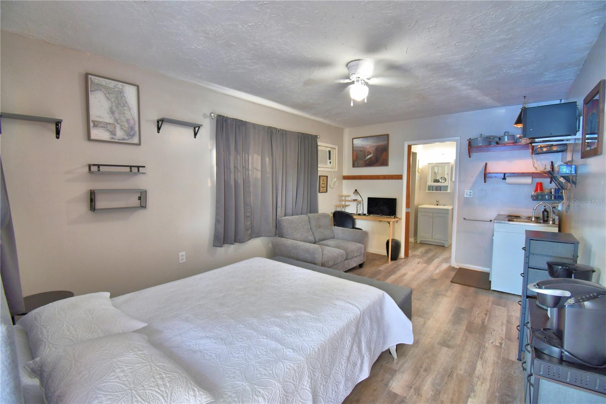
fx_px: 252
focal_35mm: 15
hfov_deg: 100.4
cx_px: 303
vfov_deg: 77.3
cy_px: 202
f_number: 4.5
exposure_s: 1/30
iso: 500
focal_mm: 10
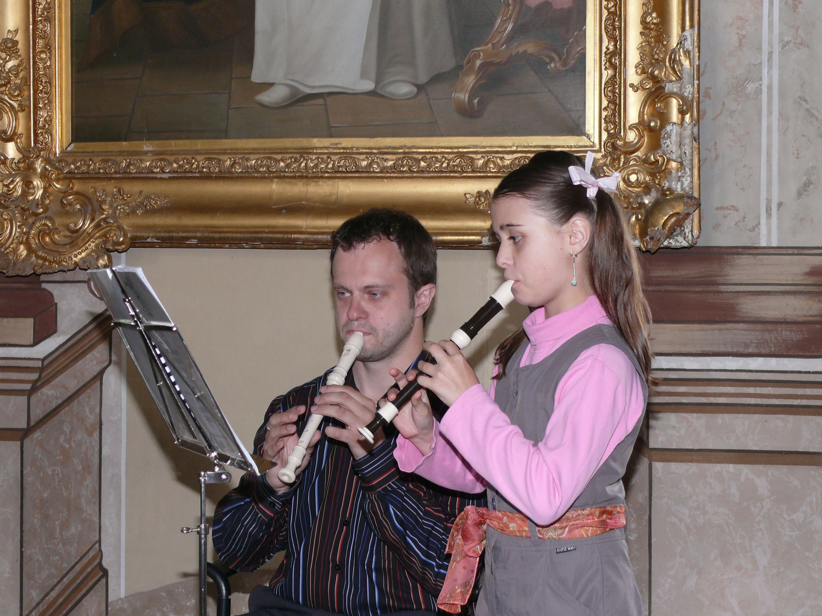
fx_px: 1662
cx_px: 411
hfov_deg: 27.8
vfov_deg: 21.0
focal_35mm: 70
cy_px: 308
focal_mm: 11.8
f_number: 3.2
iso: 100
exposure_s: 1/30
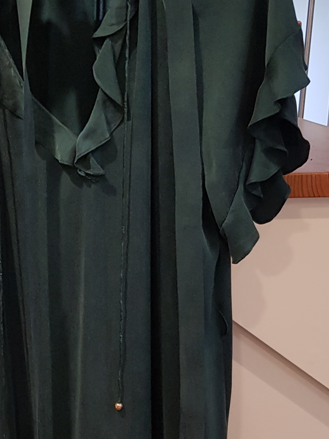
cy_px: 315
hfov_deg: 22.0
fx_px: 836
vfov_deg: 29.0
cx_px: 69
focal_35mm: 66
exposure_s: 1/33
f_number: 1.7
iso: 160
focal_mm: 4.3
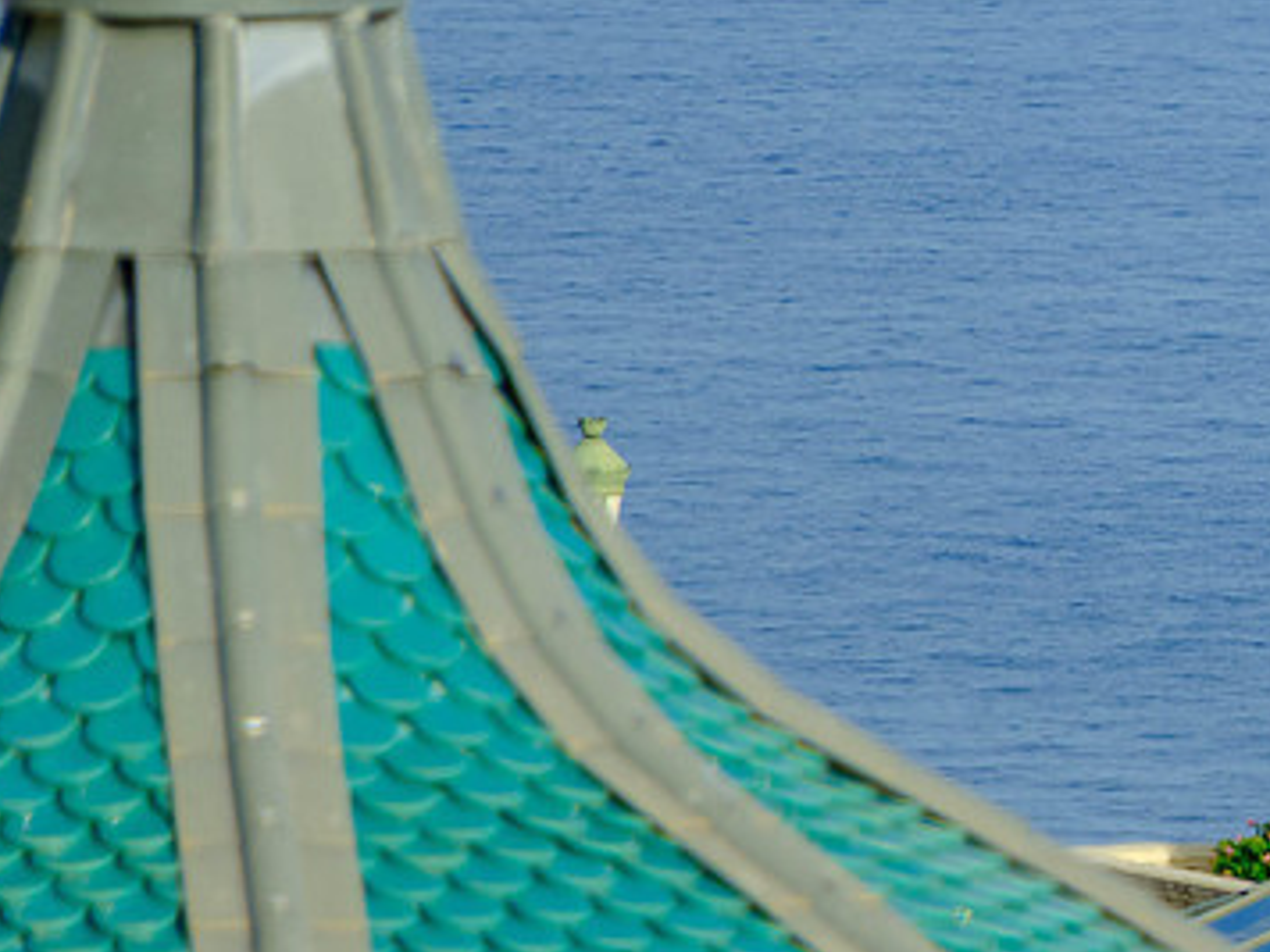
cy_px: 446
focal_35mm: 711
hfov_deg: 2.8
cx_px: 2515
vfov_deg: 2.1
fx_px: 26085
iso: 320
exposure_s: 1/250
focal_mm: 200
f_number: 5.6
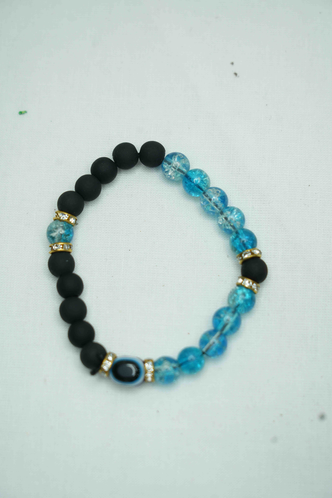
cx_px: 166
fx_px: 1452
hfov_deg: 13.0
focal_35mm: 105
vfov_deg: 19.5
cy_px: 249
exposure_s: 1/60
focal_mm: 105
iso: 160
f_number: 5.6
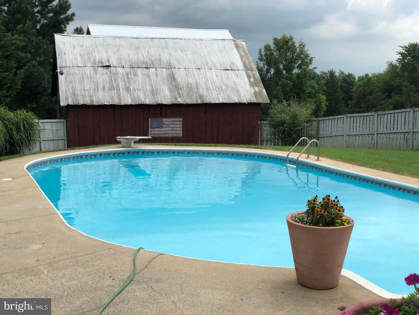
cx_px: 210
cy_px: 158
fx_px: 629
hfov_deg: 36.8
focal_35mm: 52
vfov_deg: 28.0
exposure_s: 1/1350
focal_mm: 6
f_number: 2.4
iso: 16
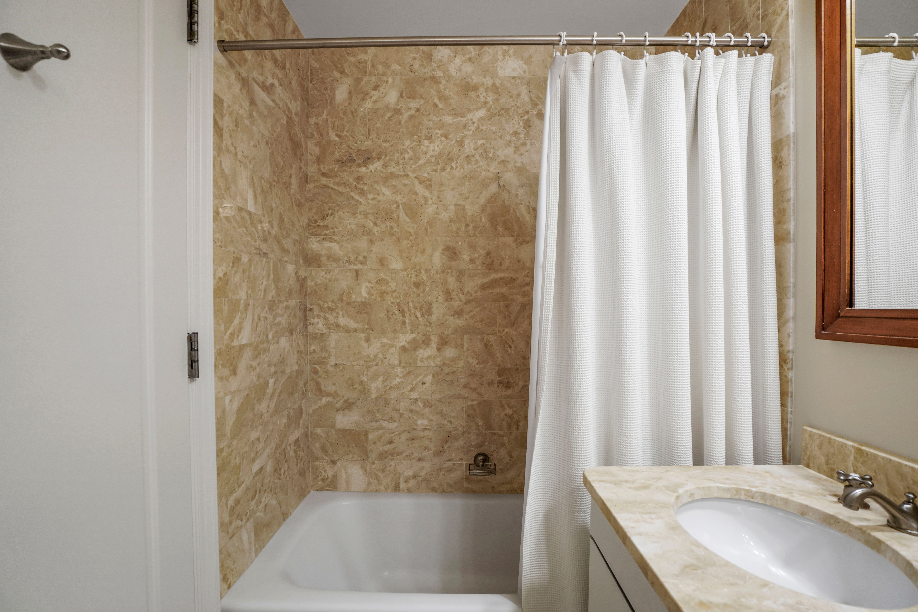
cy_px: 306
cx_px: 459
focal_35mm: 16
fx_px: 408
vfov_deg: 73.8
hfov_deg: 96.7
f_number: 5.6
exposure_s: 1/30
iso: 1000
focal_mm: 16
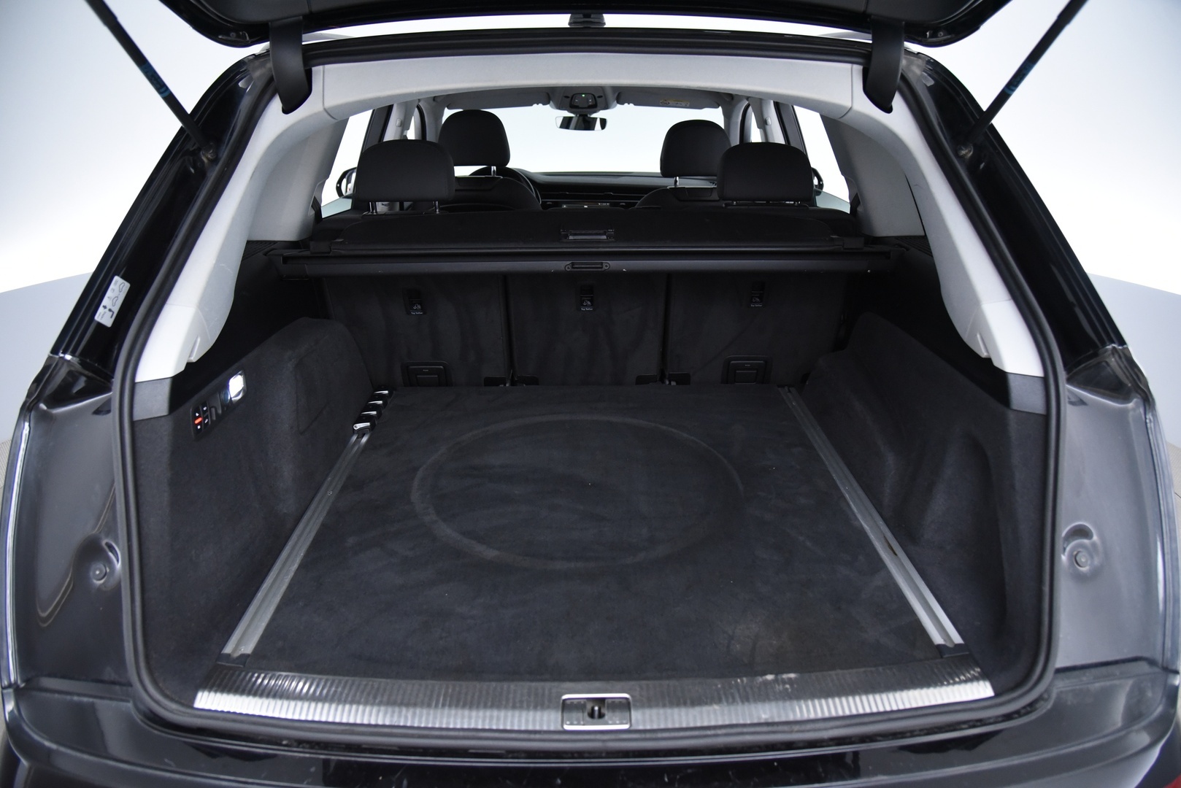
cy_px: 394
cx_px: 590
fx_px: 788
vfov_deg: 53.2
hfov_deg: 73.7
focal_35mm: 24
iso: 4000
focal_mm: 24
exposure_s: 1/80
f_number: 4
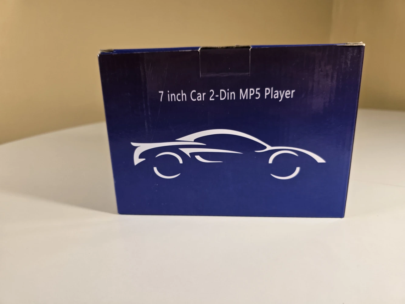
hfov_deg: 73.9
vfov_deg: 58.9
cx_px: 202
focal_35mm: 23
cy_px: 152
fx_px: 269
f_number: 1.7
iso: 50
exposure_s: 1/100
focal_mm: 6.3
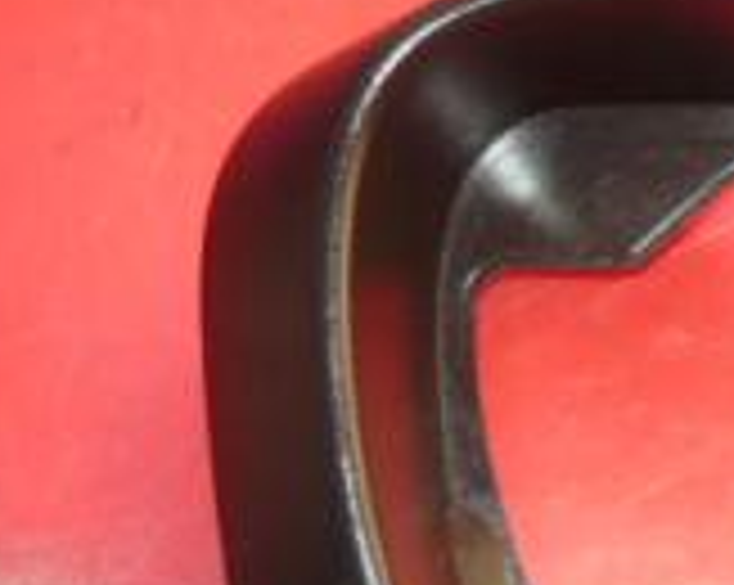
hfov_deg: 17.7
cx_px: 1054
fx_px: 2148
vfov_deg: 15.3
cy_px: 556
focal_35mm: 99
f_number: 2.8
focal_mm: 5.5
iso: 100
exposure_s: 1/30
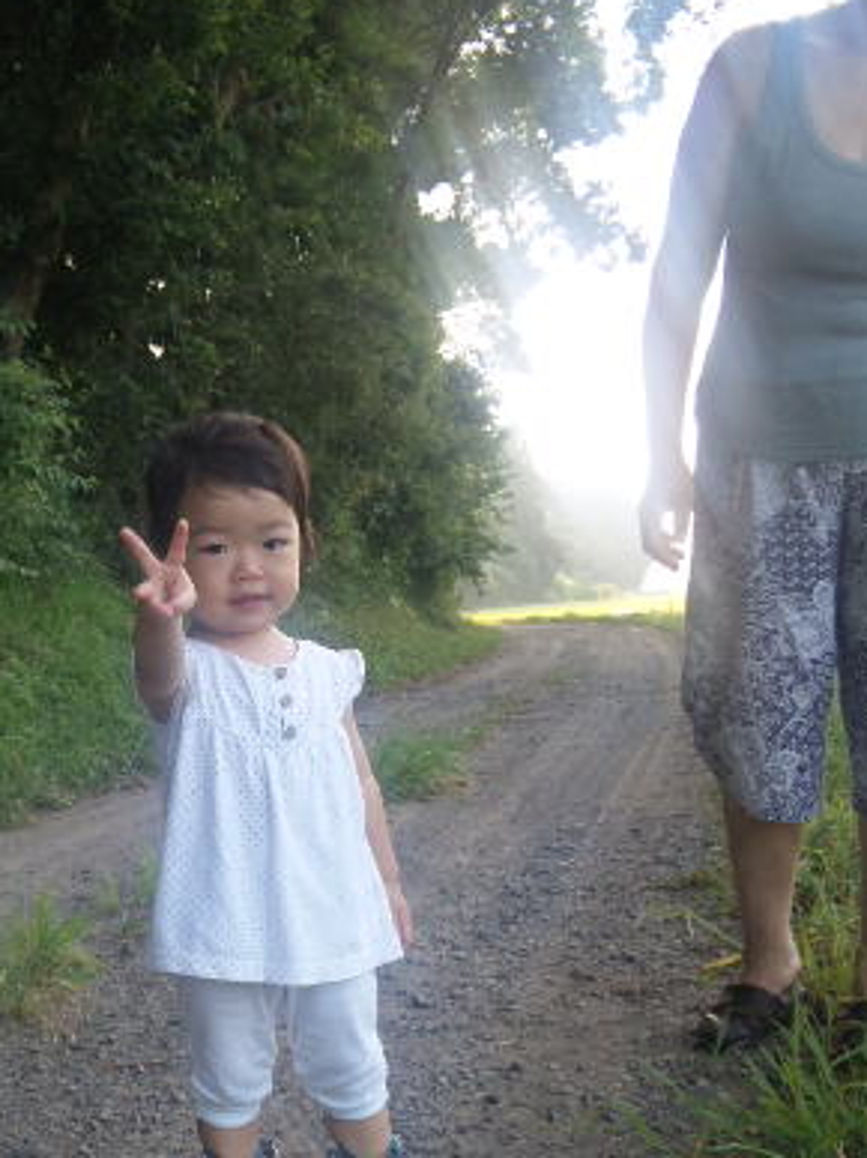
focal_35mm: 48
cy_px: 847
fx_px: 1604
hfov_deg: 29.9
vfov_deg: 38.8
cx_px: 263
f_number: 2.8
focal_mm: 4.82
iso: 100
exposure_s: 1/142
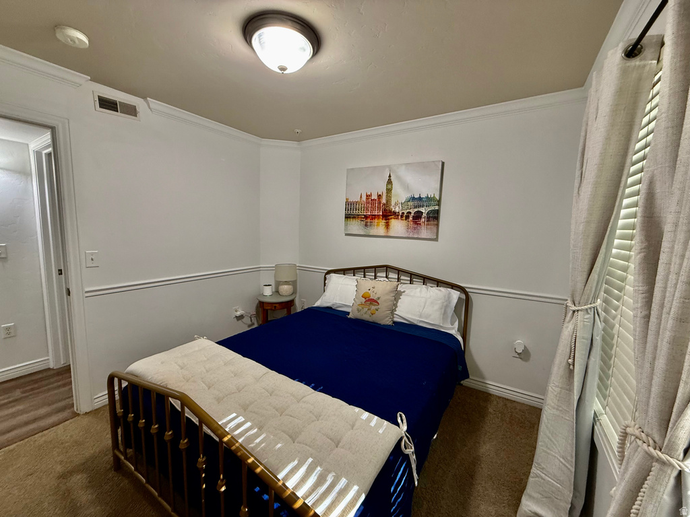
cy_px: 258
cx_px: 345
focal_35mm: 14
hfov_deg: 102.1
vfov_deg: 85.7
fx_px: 279
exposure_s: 1/60
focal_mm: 2.22
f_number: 2.2
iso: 200
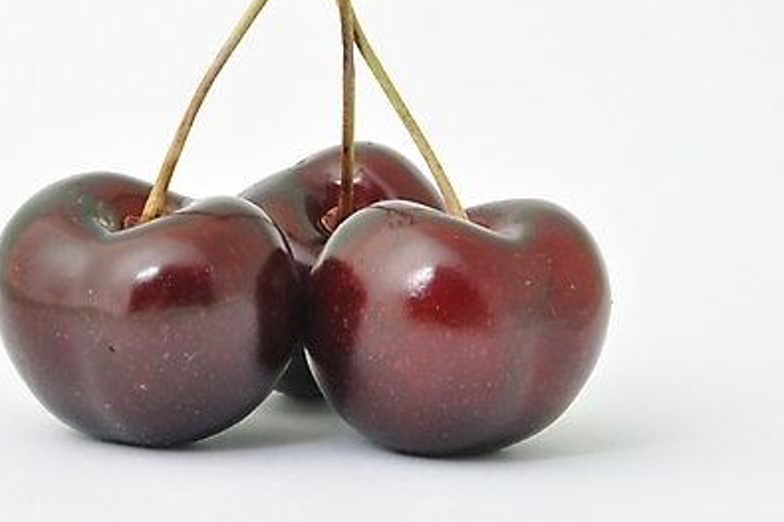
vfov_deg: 5.4
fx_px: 5573
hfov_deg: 8.0
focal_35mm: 256
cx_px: 284
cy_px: 177
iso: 200
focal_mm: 112
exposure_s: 1/125
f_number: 14
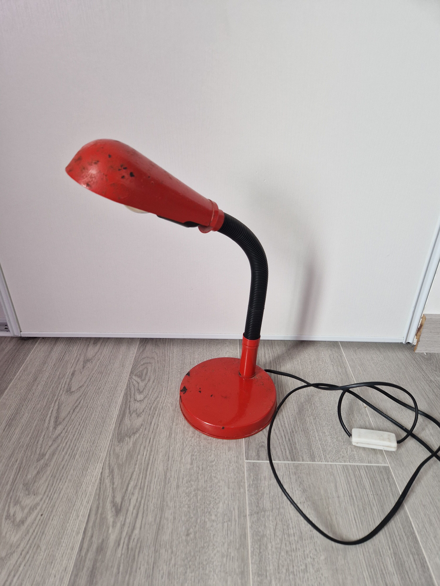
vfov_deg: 73.9
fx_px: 390
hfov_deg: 58.9
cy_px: 293
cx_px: 220
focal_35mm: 23
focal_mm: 5.4
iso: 50
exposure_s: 1/100
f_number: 1.8
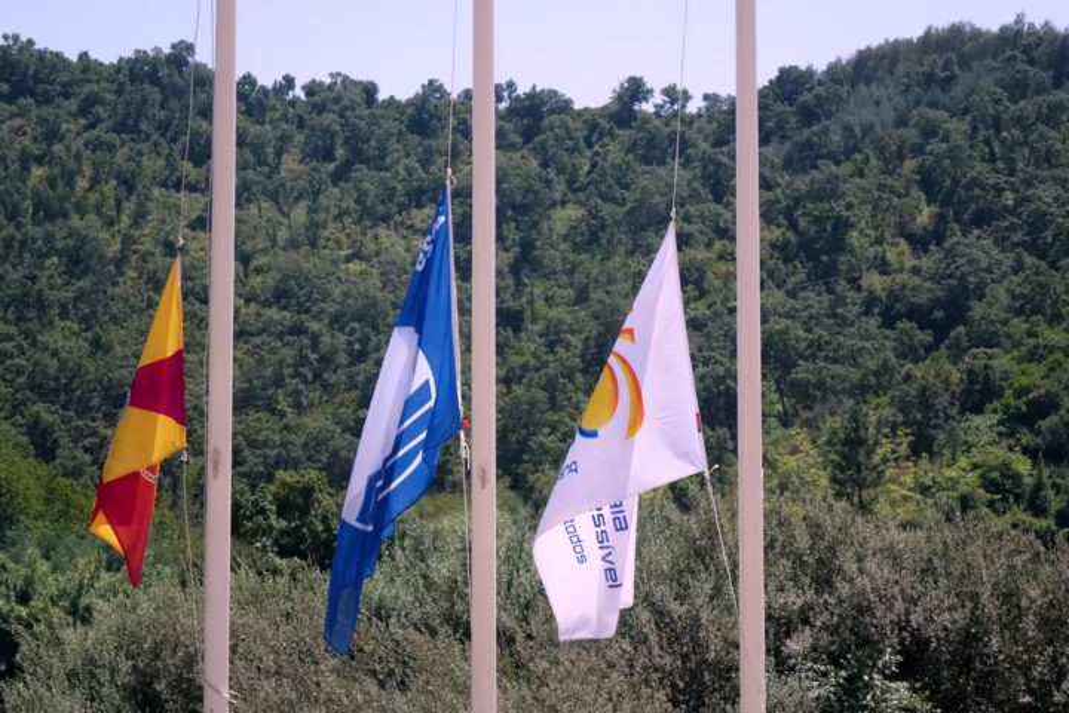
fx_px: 3326
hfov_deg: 18.3
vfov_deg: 12.2
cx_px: 534
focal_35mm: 112
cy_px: 356
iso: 2000
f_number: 5.6
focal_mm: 40.95
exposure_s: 1/800
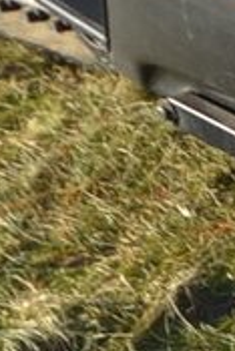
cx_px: 1065
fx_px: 2725
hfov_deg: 4.4
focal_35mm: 279
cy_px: -65
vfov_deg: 7.3
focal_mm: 19
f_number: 6.3
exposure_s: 1/200
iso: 100
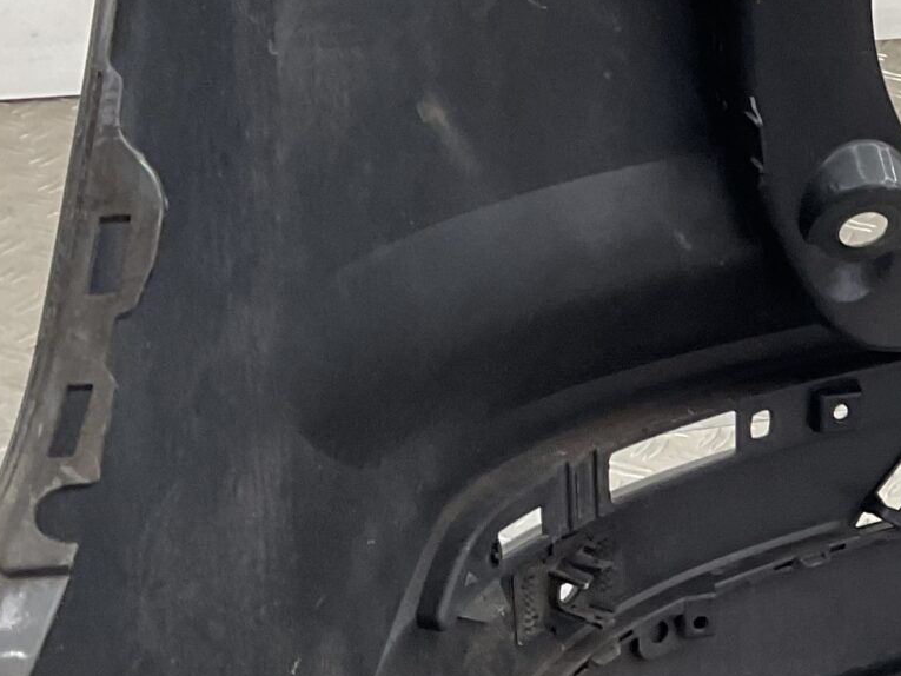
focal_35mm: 97
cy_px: 635
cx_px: 1178
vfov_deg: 15.0
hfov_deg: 18.8
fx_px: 2525
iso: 50
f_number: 1.8
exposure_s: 1/120
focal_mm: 3
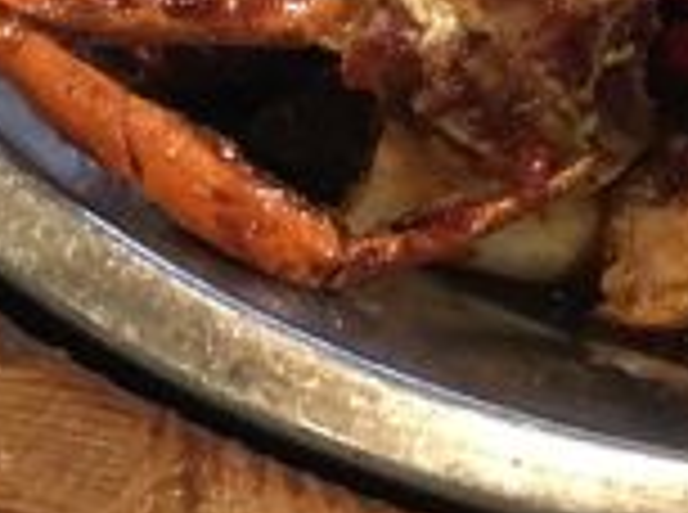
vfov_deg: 10.9
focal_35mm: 133
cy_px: -92
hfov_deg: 13.6
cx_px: 1142
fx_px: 2637
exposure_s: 1/20
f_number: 2.2
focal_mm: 4.15
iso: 200
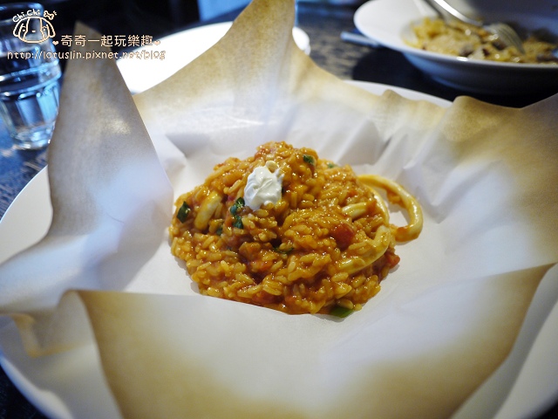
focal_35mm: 28
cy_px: 210
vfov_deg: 49.7
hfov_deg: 63.4
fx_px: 451
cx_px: 279
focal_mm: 14
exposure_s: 1/60
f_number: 2.5
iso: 250
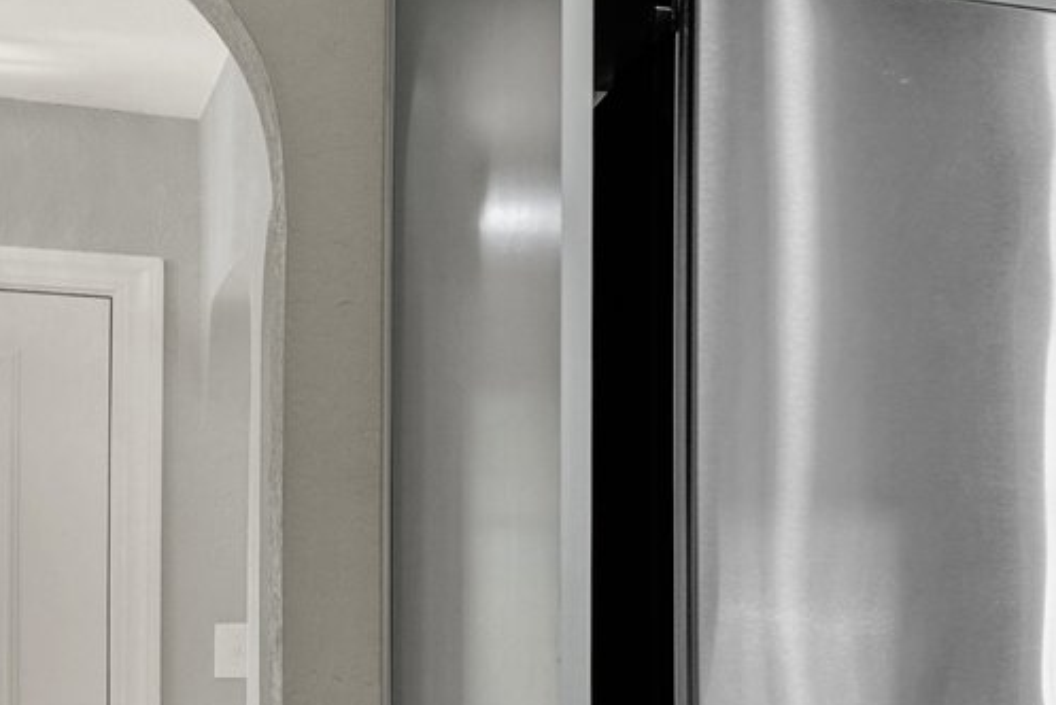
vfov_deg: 19.2
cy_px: 606
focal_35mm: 70
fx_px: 2054
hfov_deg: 19.6
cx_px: 1999
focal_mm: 17
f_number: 8
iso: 400
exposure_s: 1/25
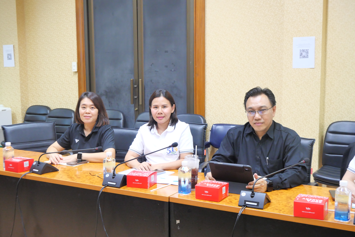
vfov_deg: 29.9
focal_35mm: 45
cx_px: 178
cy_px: 118
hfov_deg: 43.6
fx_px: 444
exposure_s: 1/8
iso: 1600
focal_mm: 22
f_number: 5.6
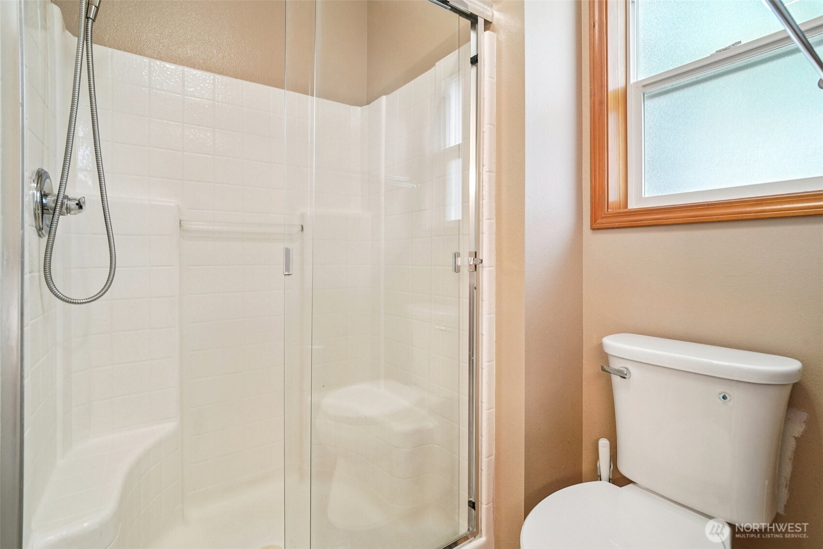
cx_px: 412
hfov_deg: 96.7
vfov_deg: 73.7
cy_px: 274
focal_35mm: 16
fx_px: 366
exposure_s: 1/25
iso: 1600
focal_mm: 16
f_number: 8
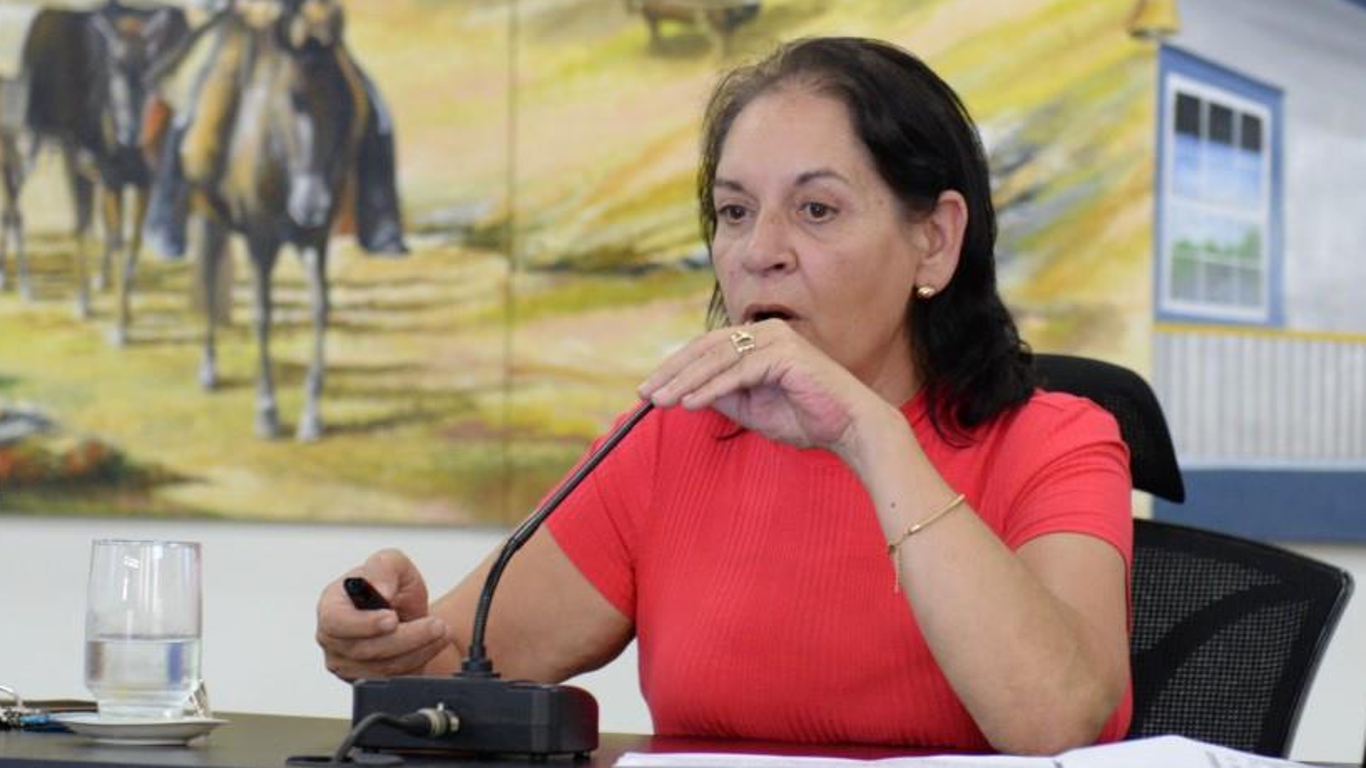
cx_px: 796
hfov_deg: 23.1
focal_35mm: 92
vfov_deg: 13.1
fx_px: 3331
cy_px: 315
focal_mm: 70
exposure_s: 1/80
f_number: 3.5
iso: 2500
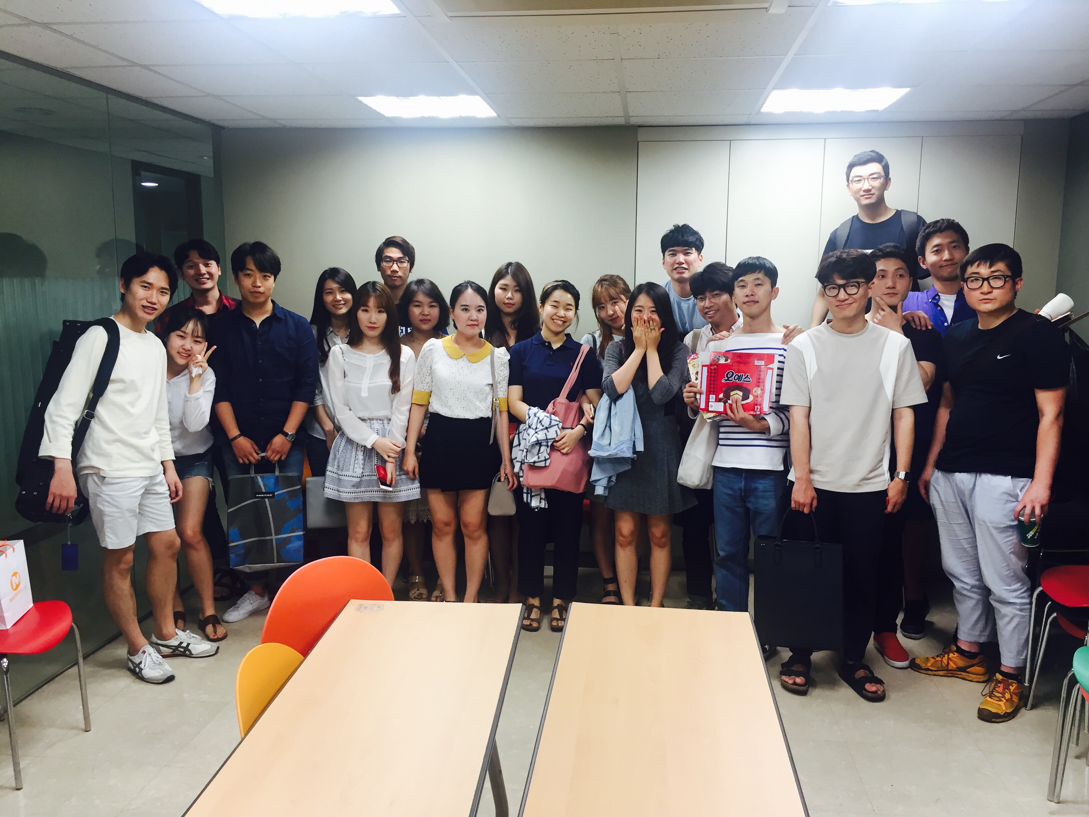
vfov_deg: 48.2
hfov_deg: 61.7
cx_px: 544
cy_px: 408
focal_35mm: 29
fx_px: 912
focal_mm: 4.15
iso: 32
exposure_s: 1/40
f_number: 2.2
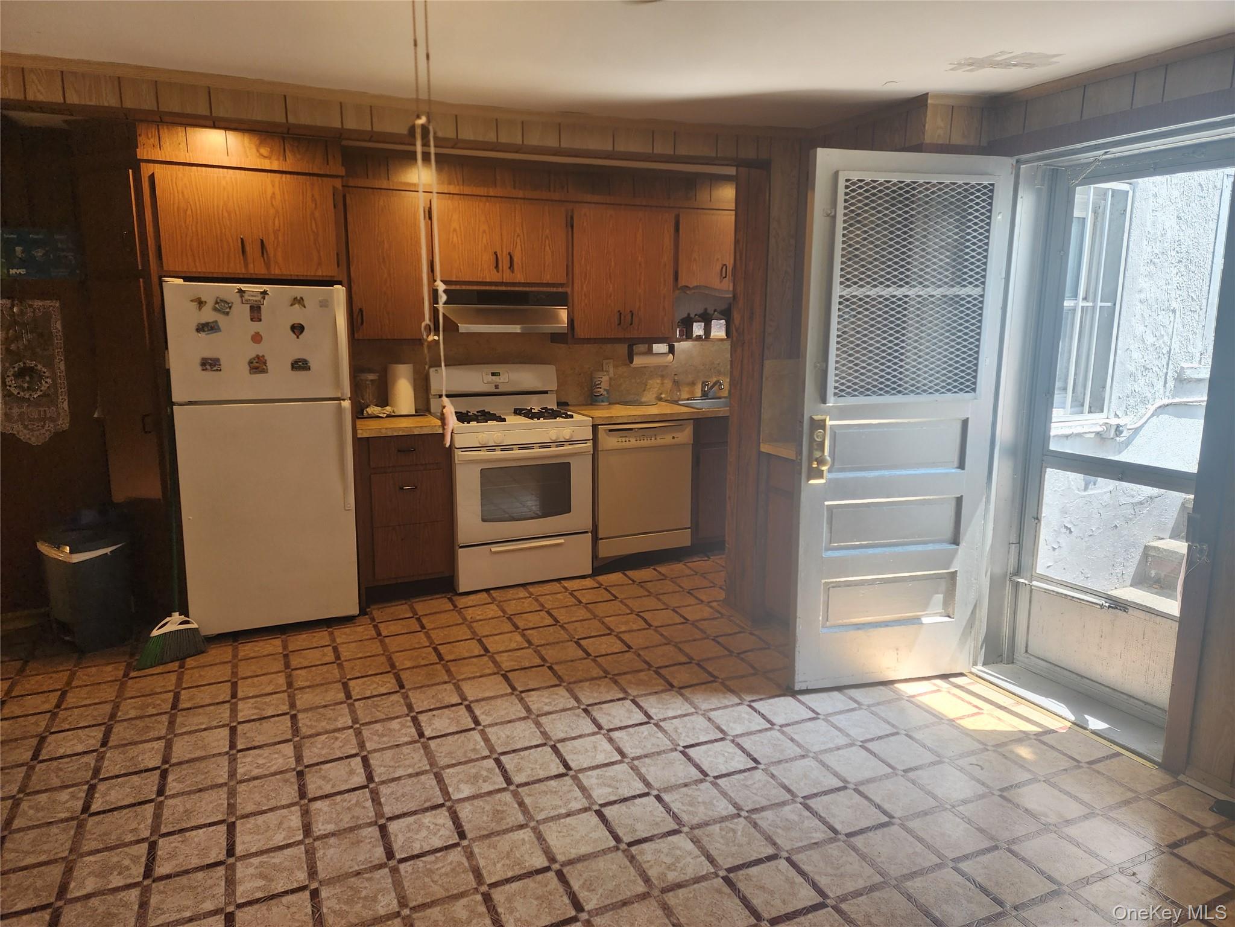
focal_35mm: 23
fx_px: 821
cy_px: 464
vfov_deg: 58.9
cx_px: 618
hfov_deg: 73.9
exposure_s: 1/120
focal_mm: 6.4
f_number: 1.8
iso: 64
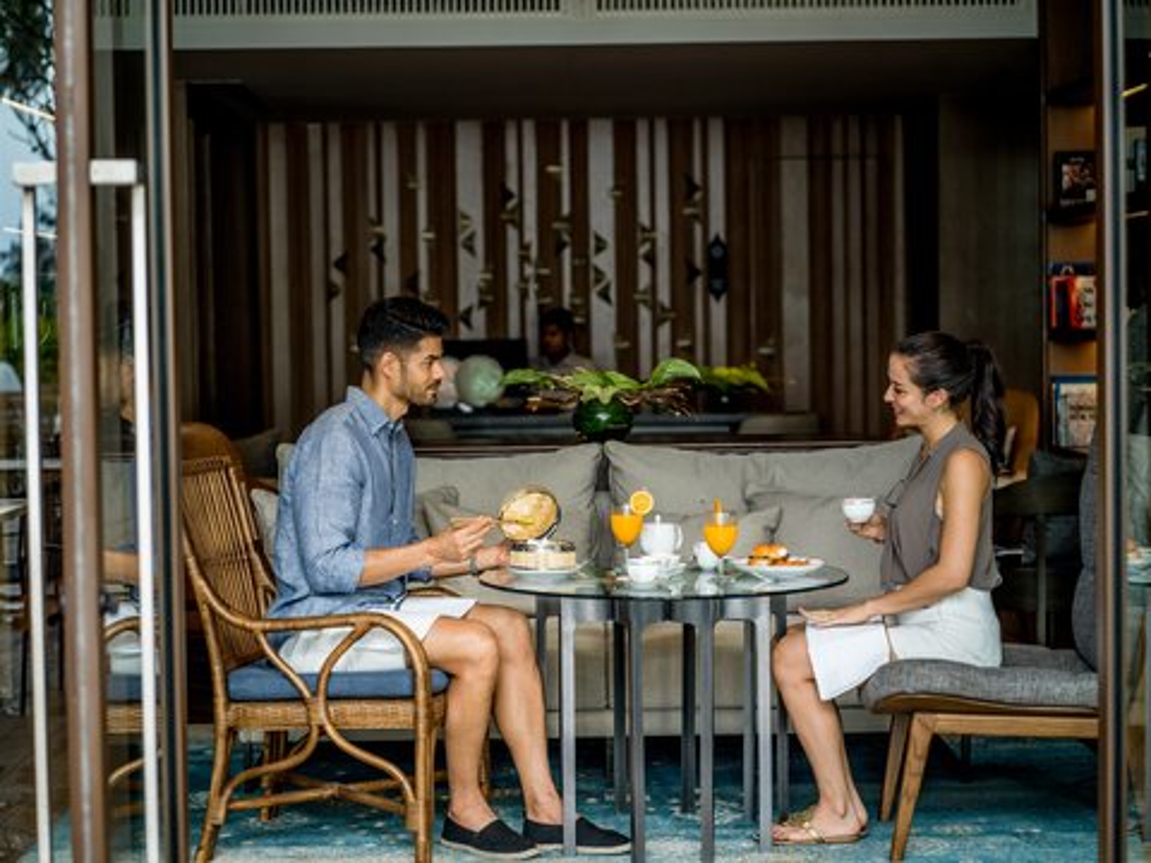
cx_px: 576
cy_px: 432
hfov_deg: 27.4
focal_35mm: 71
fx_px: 2361
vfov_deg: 20.7
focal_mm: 90
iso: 400
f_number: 3.5
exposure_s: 1/400
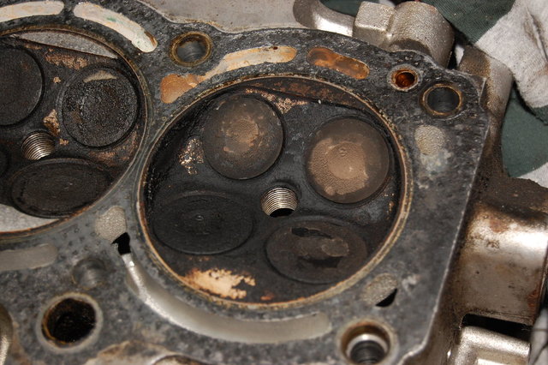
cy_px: 182
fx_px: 1255
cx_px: 274
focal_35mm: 82
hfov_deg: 24.6
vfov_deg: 16.5
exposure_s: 1/60
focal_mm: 55
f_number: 5.6
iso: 400
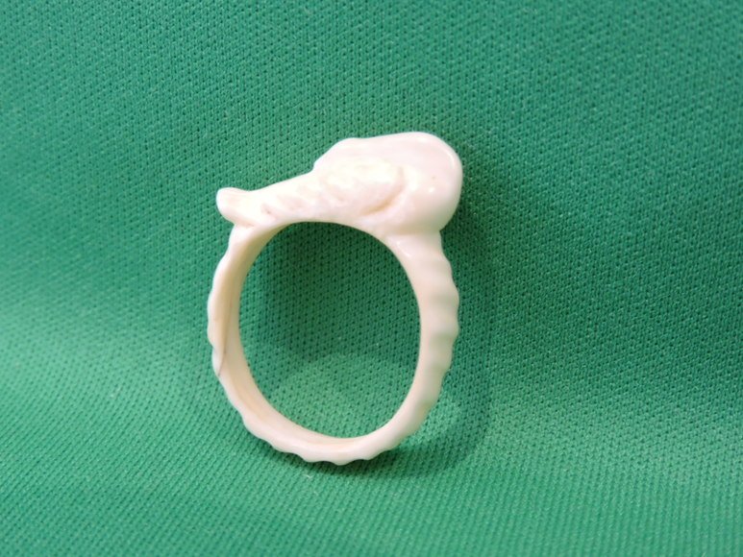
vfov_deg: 26.6
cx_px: 372
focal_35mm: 55
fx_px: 1181
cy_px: 278
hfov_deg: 34.9
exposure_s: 1/30
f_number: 4
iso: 800
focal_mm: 9.9
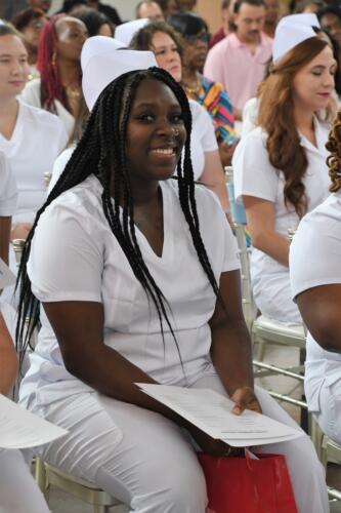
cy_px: 256
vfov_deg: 14.4
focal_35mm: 142
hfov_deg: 9.6
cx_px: 170
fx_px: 2026
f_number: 8
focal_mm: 95
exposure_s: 1/60
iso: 1000
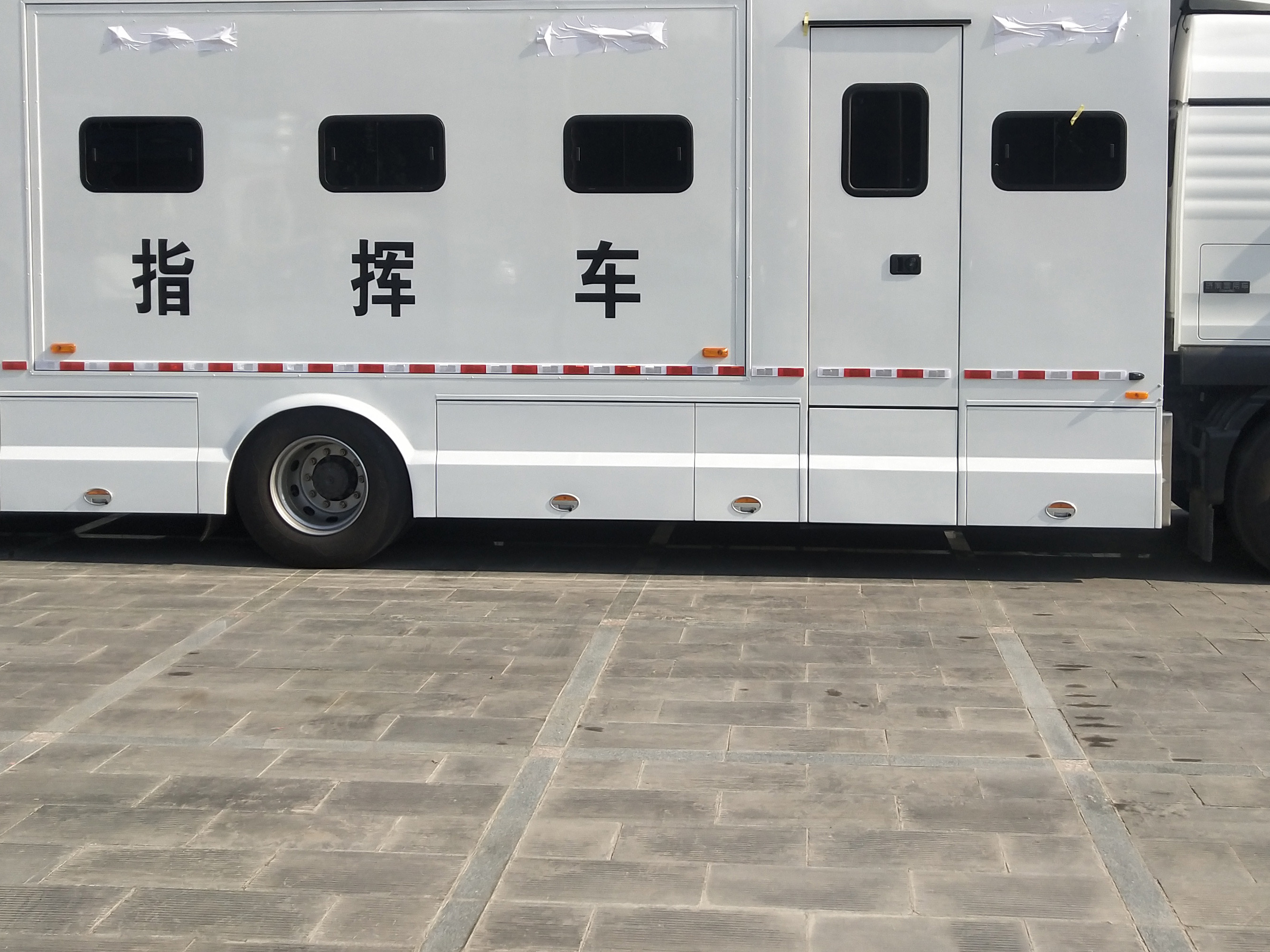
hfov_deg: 42.0
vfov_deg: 31.9
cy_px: 321
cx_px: 712
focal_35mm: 45
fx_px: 1651
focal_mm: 3.95
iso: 51
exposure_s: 1/1750
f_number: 1.8
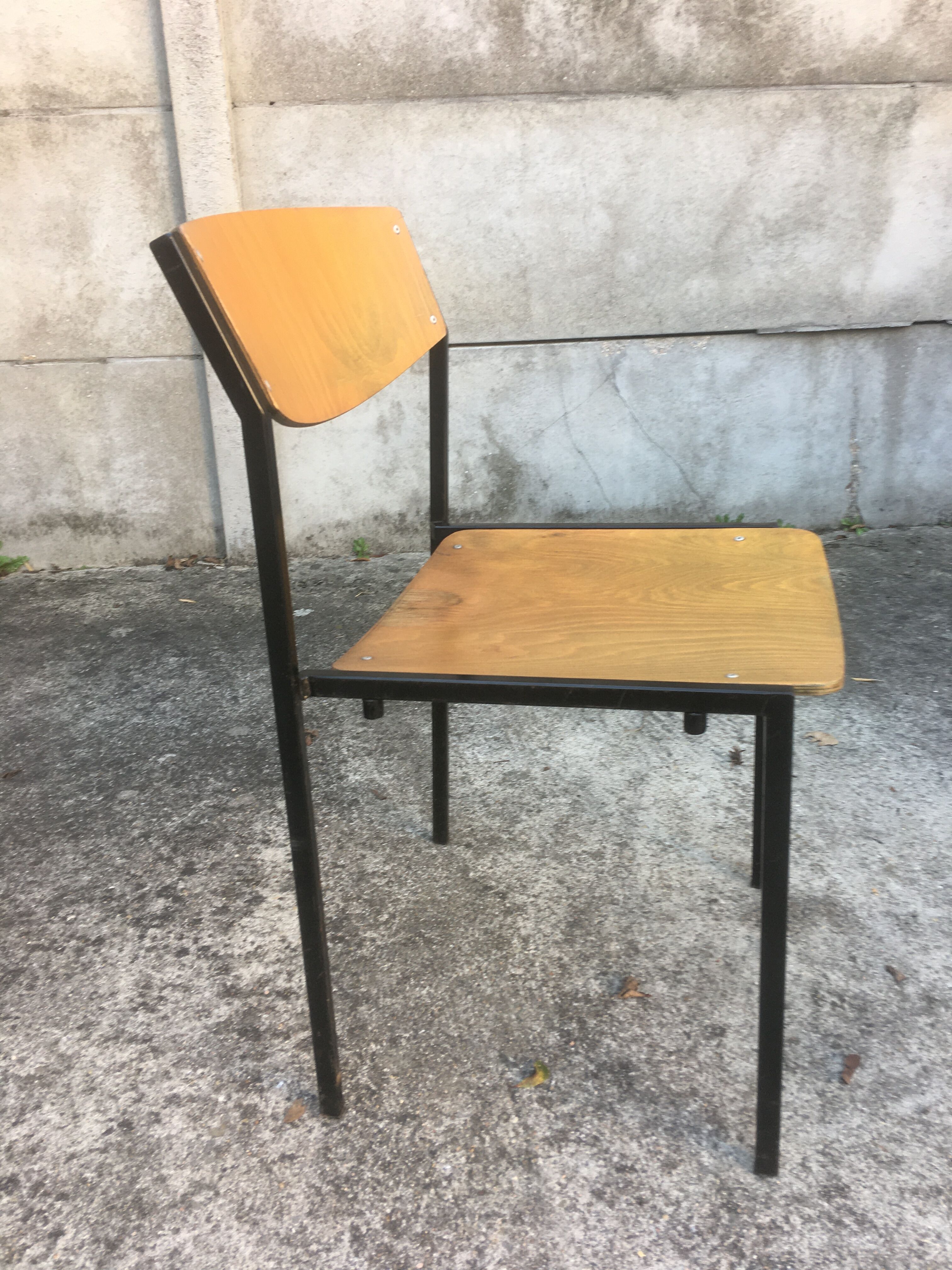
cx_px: 476
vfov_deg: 61.7
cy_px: 635
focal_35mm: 29
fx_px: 1063
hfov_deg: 48.2
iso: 25
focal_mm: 4.15
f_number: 2.2
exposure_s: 1/50
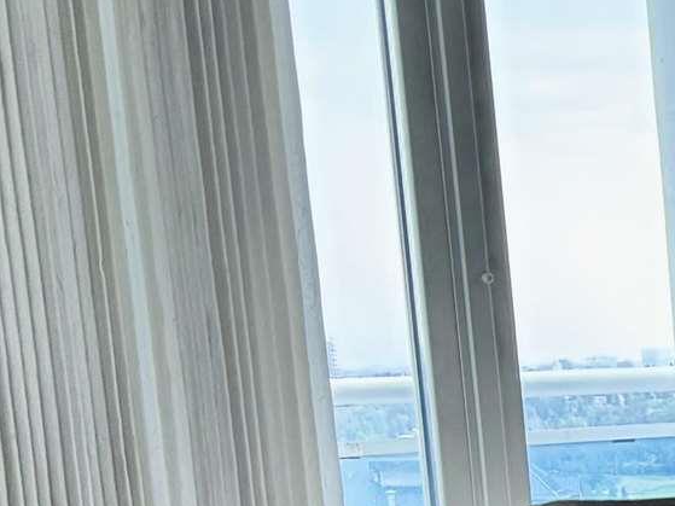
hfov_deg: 11.5
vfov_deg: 10.7
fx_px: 2573
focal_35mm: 132
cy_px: 828
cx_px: 1757
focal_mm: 6.76
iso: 200
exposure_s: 1/95
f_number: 1.78
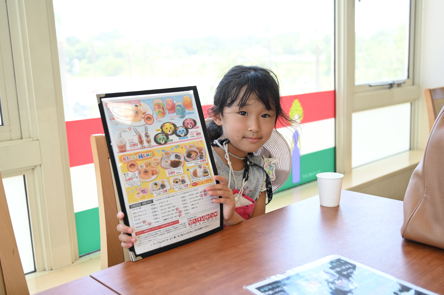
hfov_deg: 50.7
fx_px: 468
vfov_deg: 35.0
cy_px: 148
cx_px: 222
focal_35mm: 38
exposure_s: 1/500
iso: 1100
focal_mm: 38
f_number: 4
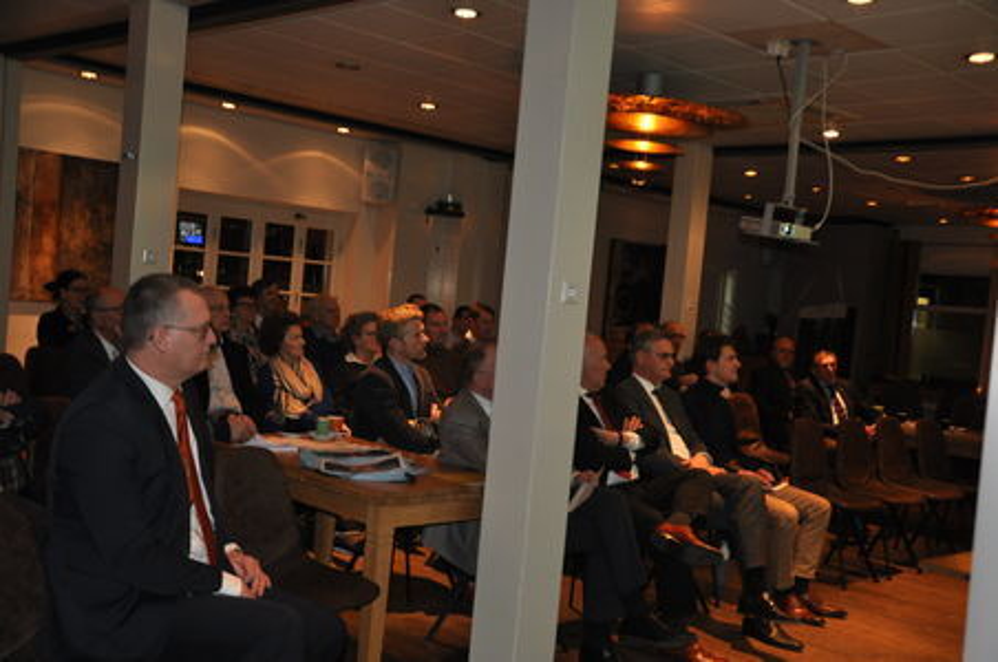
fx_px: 1080
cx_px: 499
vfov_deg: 34.1
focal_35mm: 39
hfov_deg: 49.6
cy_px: 331
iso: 800
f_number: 4
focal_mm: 26
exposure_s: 1/60
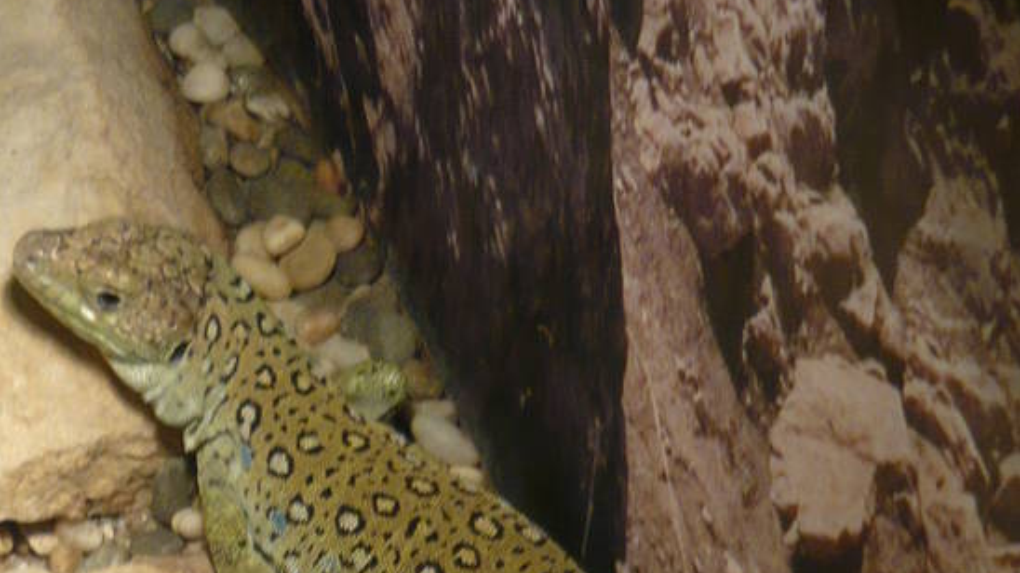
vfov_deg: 11.1
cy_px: 863
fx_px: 2839
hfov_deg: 20.1
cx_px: 177
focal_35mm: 105
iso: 100
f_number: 2.8
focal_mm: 5.5
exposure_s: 1/30
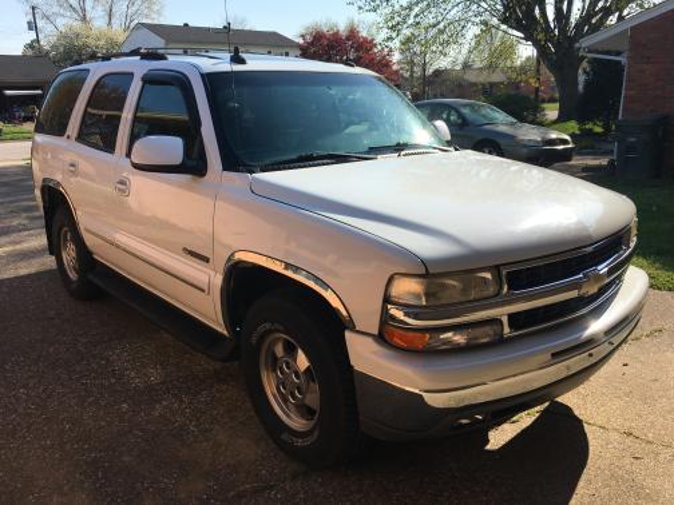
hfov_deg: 61.7
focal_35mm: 29
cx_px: 337
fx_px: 565
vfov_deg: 48.2
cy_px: 252
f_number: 2.2
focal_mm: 4.15
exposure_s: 1/1374
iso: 25
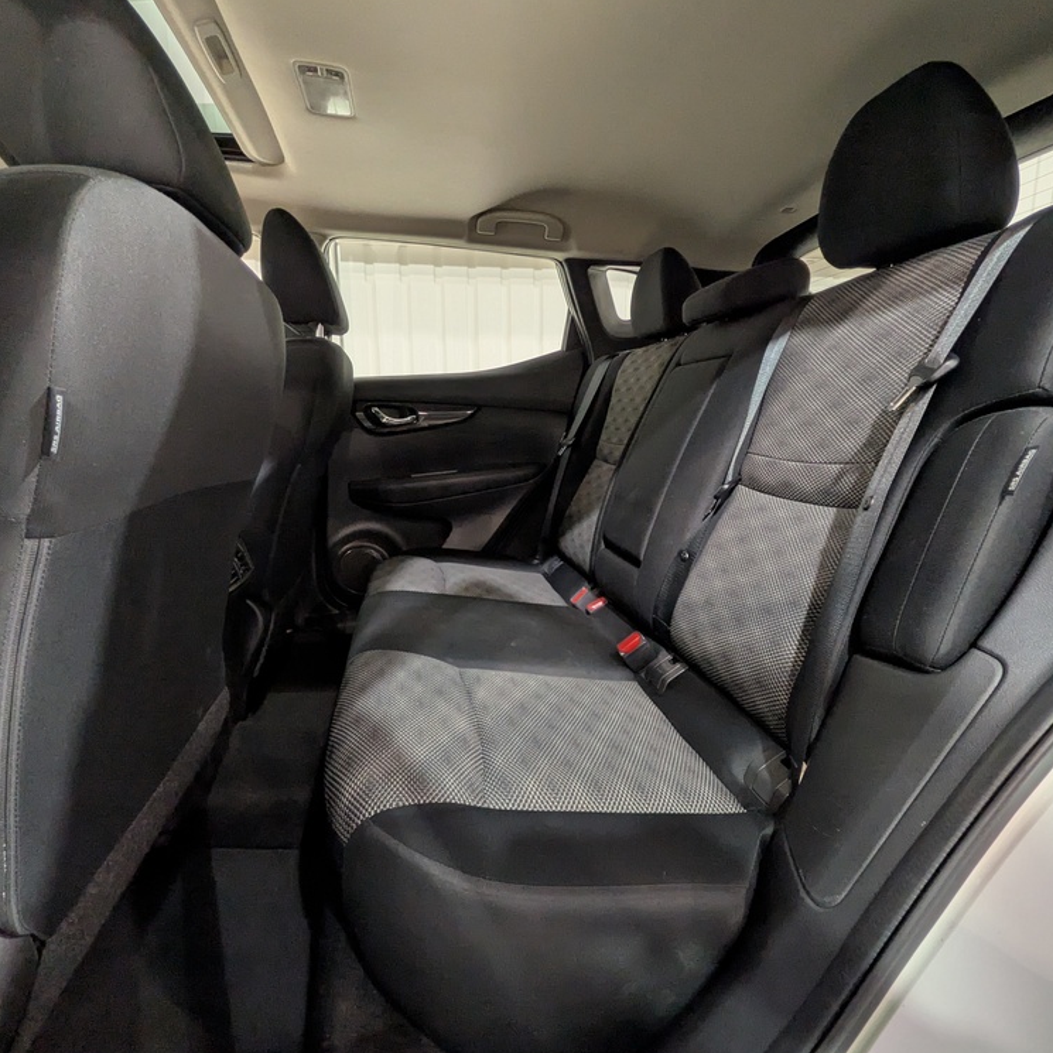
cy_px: 529
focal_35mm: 17
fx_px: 585
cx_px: 517
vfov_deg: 84.0
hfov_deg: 84.0
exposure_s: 1/25
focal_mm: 1.83
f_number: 2.2
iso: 119
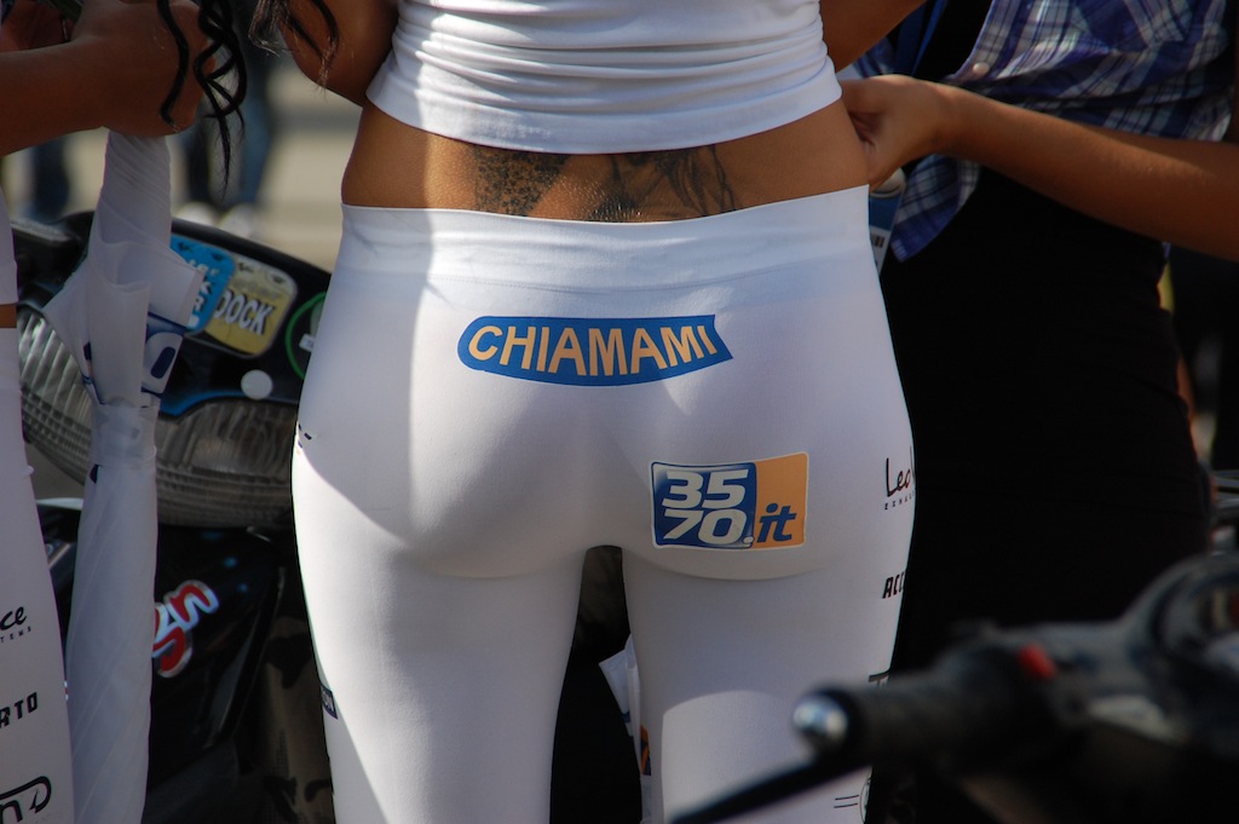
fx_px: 10316
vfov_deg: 4.6
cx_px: 620
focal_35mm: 300
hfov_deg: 6.9
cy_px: 412
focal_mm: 200
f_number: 6.3
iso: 400
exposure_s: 1/1250
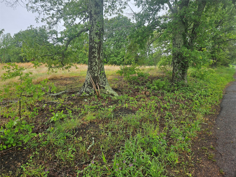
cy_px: 88
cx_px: 118
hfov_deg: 73.9
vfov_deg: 58.9
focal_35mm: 23
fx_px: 157
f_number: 1.8
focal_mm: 5.4
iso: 25
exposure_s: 1/237
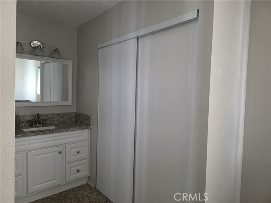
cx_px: 136
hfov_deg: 73.9
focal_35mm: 23
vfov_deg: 58.9
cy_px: 102
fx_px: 180
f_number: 1.7
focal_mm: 6.3
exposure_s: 1/120
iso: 1000
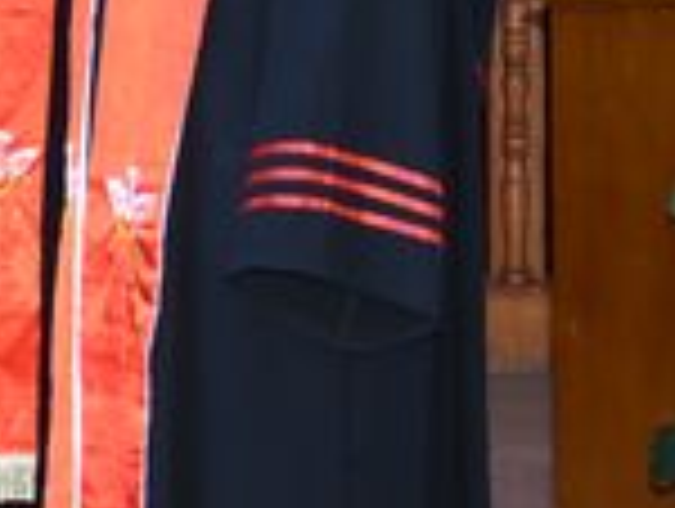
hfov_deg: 9.6
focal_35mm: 201
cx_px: -270
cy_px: 7
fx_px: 3924
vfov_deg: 7.4
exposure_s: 1/60
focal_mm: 35
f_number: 4.5
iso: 640
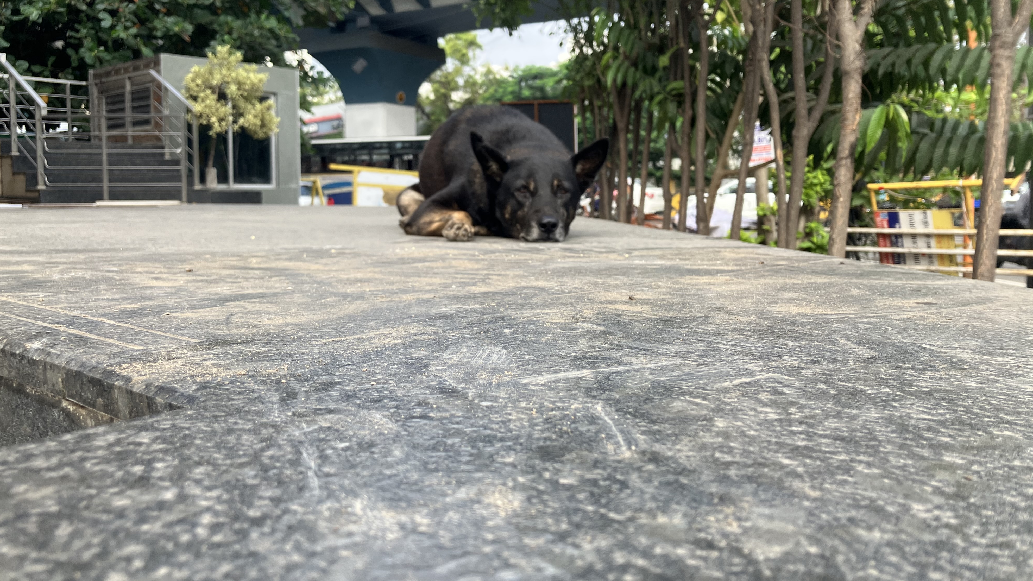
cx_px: 511
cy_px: 246
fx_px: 849
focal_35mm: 31
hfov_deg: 62.6
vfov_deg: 37.7
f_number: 1.8
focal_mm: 3.99
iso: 32
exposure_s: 1/385
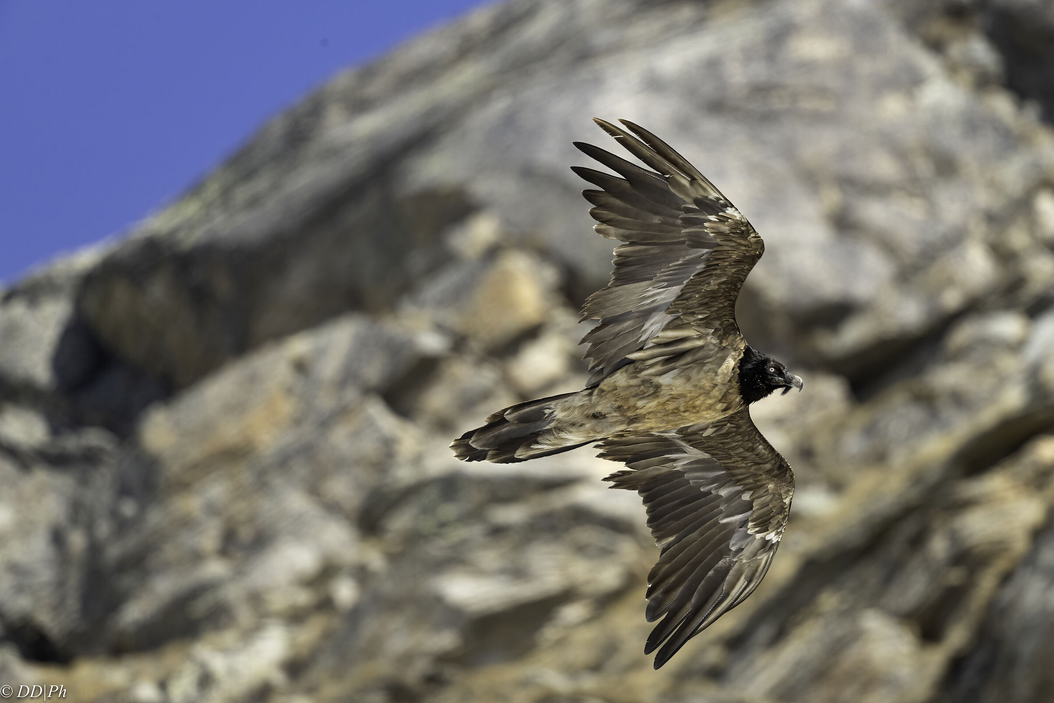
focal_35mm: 701
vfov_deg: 2.0
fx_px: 20522
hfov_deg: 2.9
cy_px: 352
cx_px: 527
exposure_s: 1/2500
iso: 1250
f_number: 8
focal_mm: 700
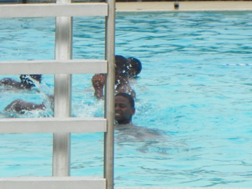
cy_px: -83
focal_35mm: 311
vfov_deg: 4.8
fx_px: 2264
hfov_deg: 6.4
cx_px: 98
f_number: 4.5
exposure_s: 1/400
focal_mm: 17.3
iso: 64
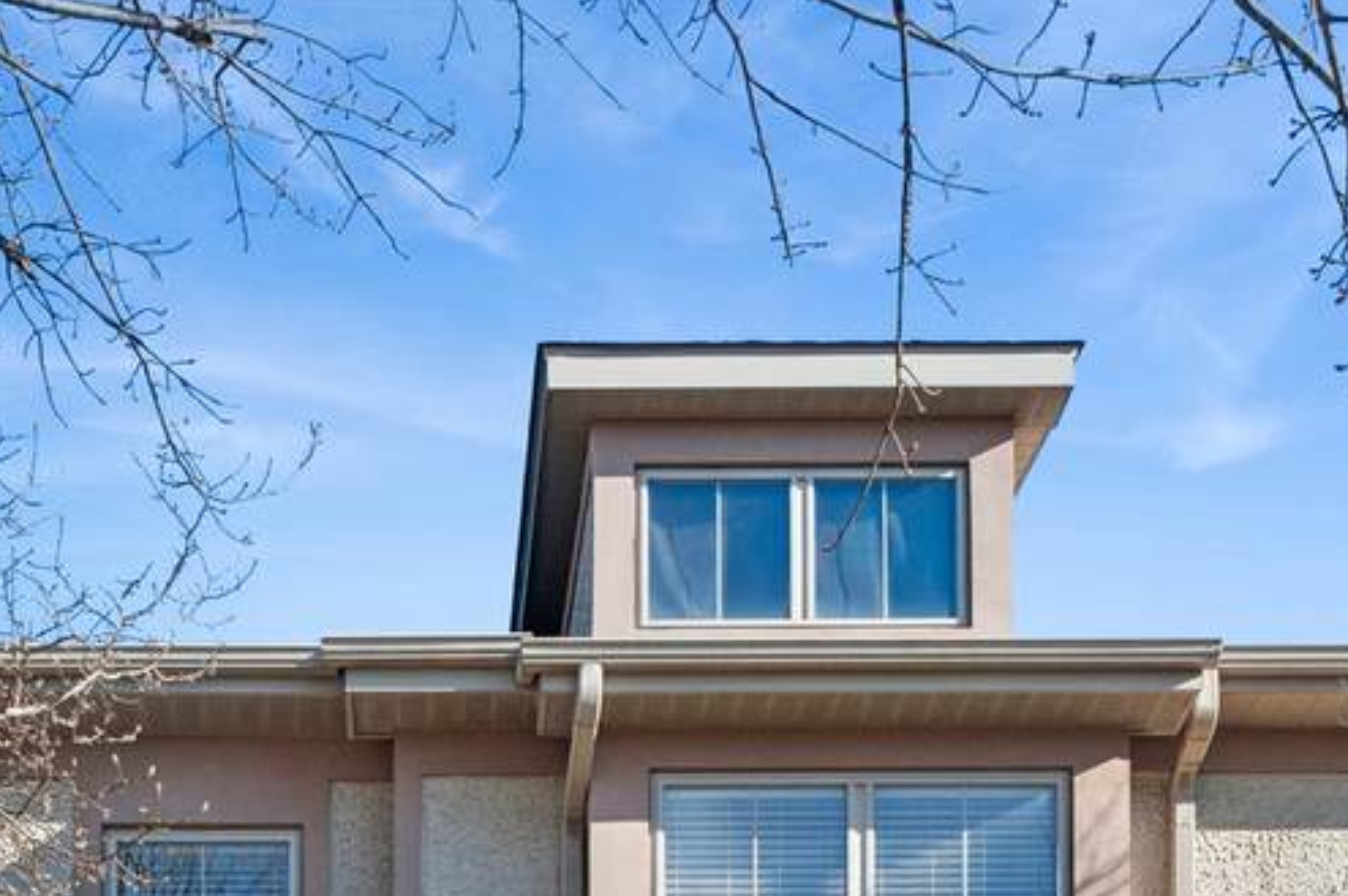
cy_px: 1155
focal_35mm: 75
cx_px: 379
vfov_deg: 17.1
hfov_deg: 26.7
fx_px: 2805
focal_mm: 29
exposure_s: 1/1000
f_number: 8
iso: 400
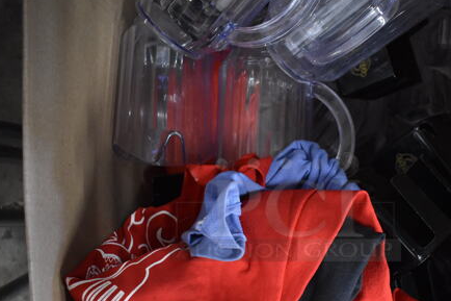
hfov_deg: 50.1
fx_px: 476
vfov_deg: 34.6
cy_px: 206
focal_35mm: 38
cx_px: 286
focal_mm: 18
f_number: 3.5
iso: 2200
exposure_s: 1/30
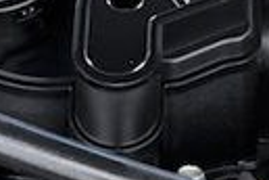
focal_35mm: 310
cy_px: 221
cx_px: 123
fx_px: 2316
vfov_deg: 4.4
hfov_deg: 6.6
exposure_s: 1/80
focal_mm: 26
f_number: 4.5
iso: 2500
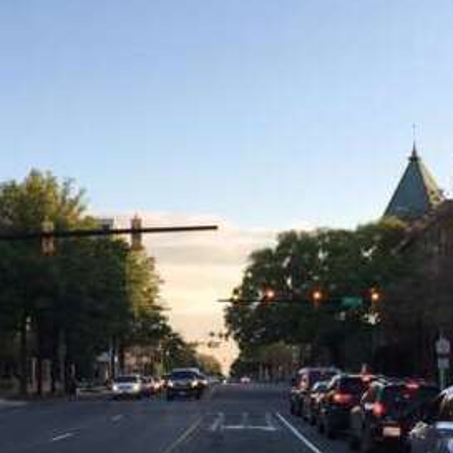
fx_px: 1110
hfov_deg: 23.0
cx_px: 159
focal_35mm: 75
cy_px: 302
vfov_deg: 23.0
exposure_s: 1/408
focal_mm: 4.15
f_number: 2.2
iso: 32
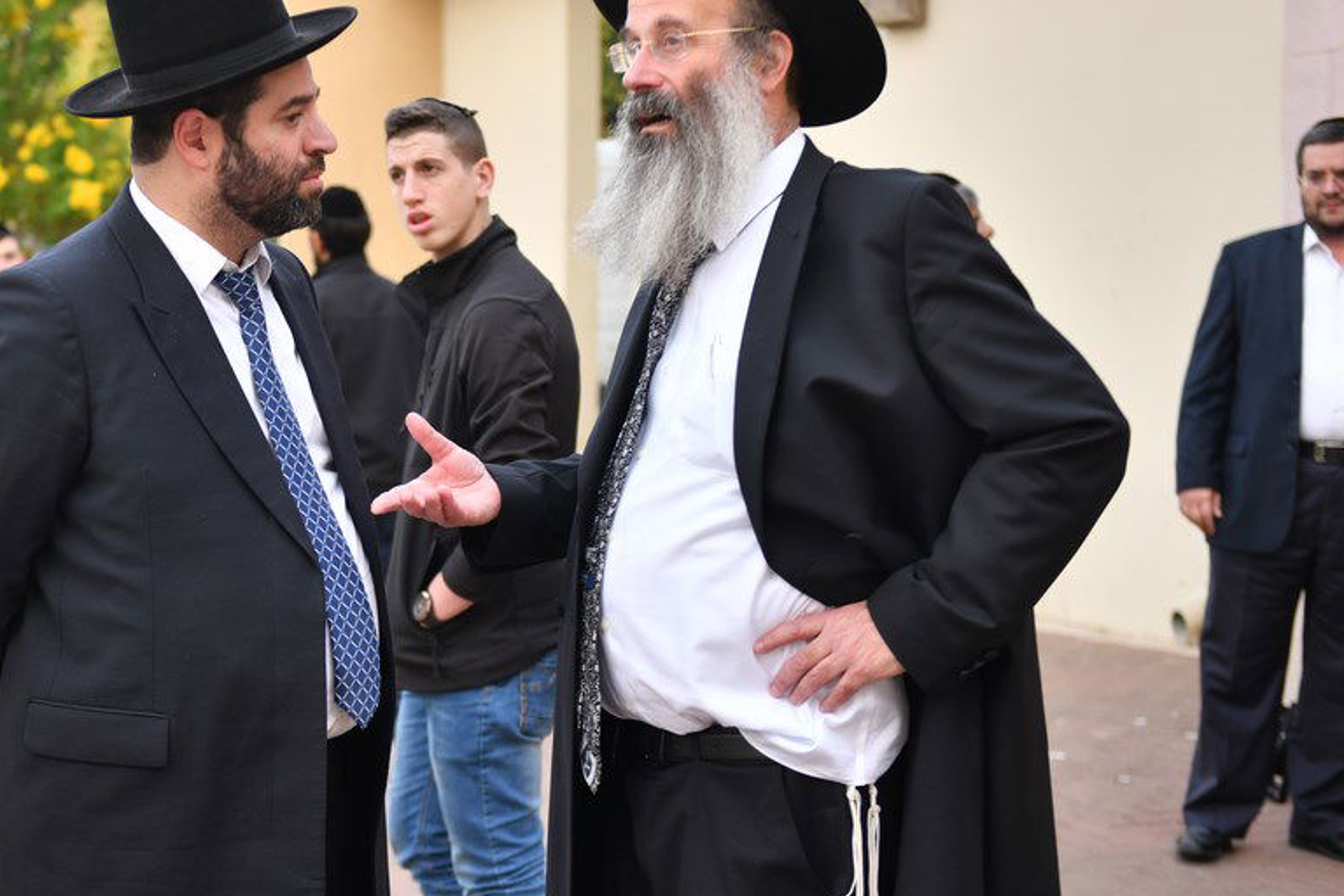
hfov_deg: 27.8
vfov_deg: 18.9
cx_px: 404
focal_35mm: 72
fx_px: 2688
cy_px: 401
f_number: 9
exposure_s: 1/160
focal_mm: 48
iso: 250
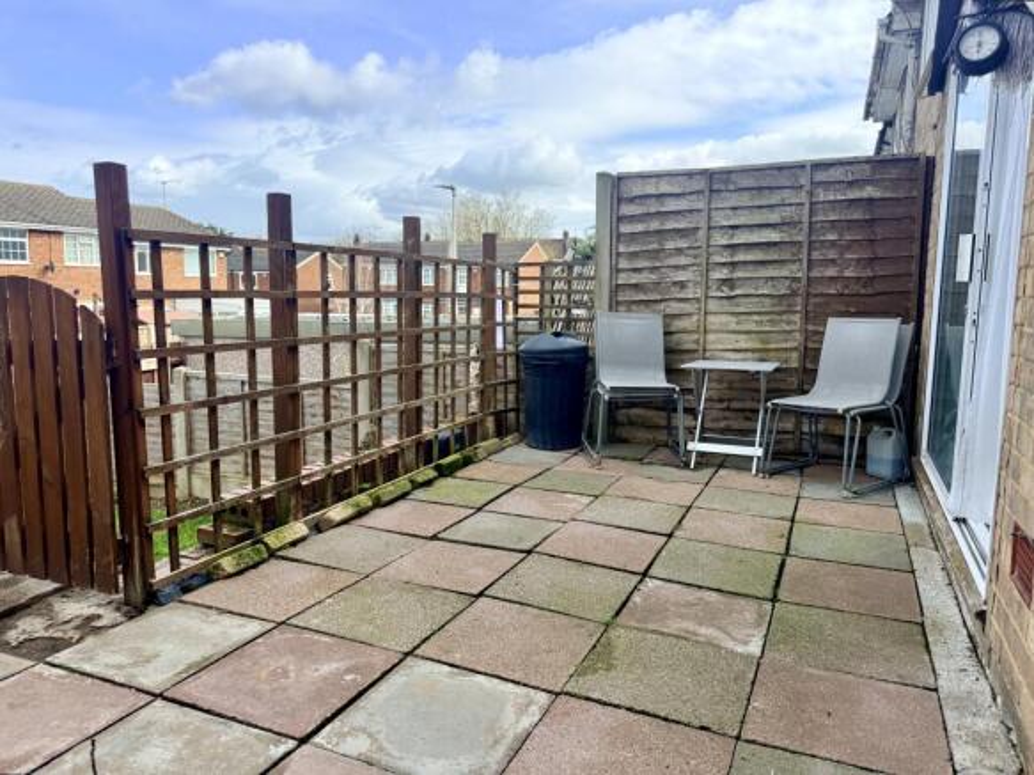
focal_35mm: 24
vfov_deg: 56.8
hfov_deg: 71.6
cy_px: 388
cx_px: 517
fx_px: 717
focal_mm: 6.76
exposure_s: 1/2801
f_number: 1.78
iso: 100
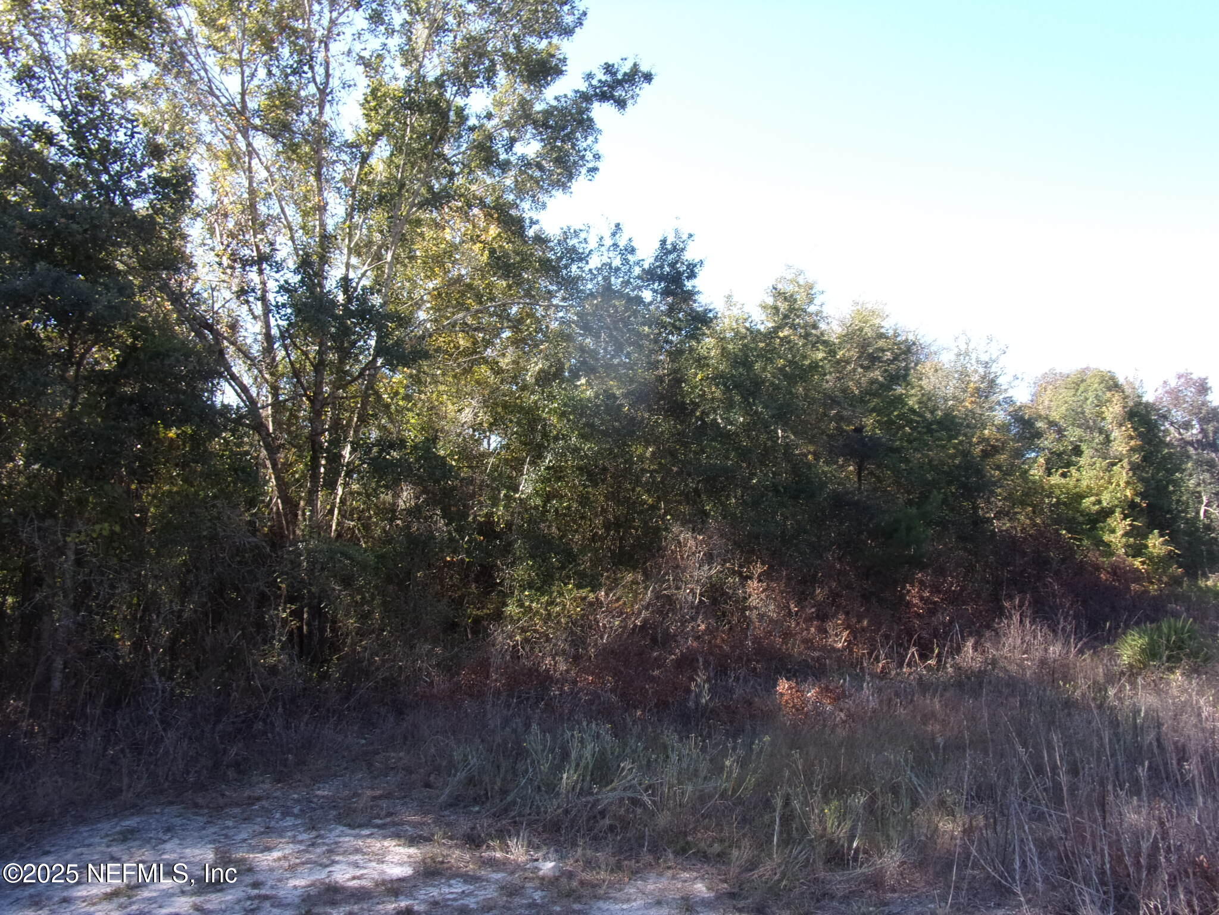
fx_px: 845
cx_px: 610
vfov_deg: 56.8
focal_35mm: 24
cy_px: 458
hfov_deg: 71.6
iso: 80
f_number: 3.3
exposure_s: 1/180
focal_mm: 4.3
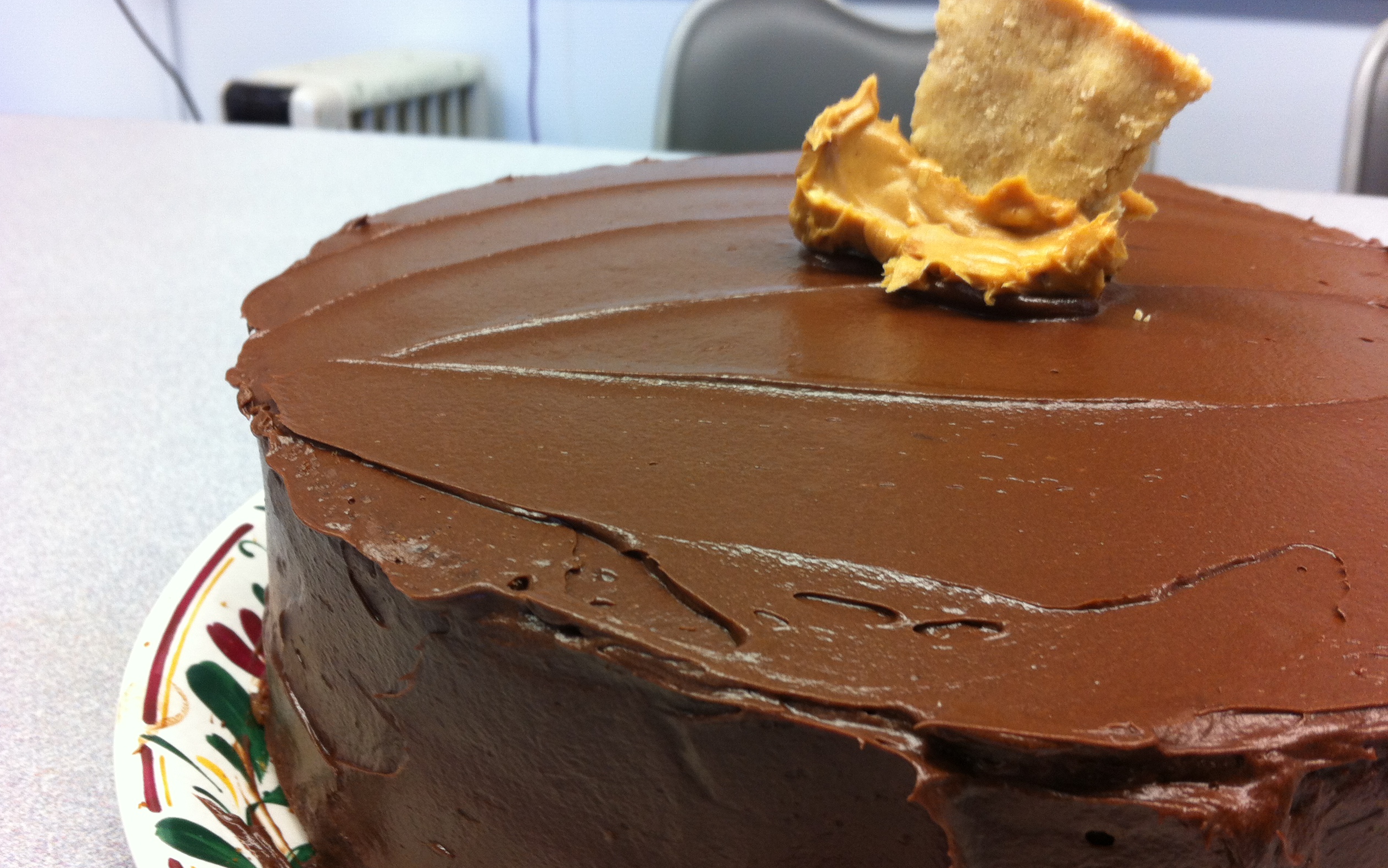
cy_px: 460
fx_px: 1437
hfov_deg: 51.5
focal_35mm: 38
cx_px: 677
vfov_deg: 33.6
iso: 80
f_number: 2.8
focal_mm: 3.85
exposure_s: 1/20
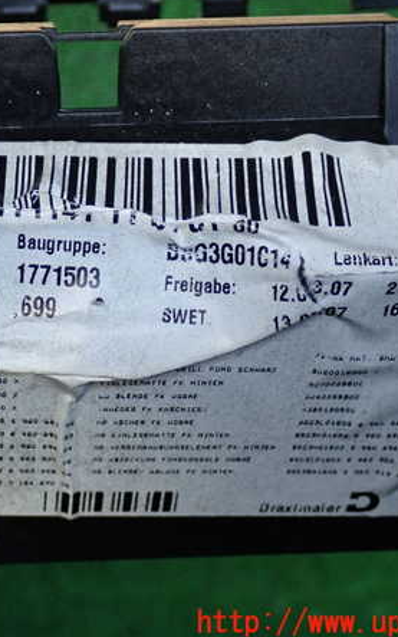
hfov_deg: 14.6
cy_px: 318
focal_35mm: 89
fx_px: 1544
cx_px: 91
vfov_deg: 23.3
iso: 320
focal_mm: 11.09
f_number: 3.6
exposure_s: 1/125
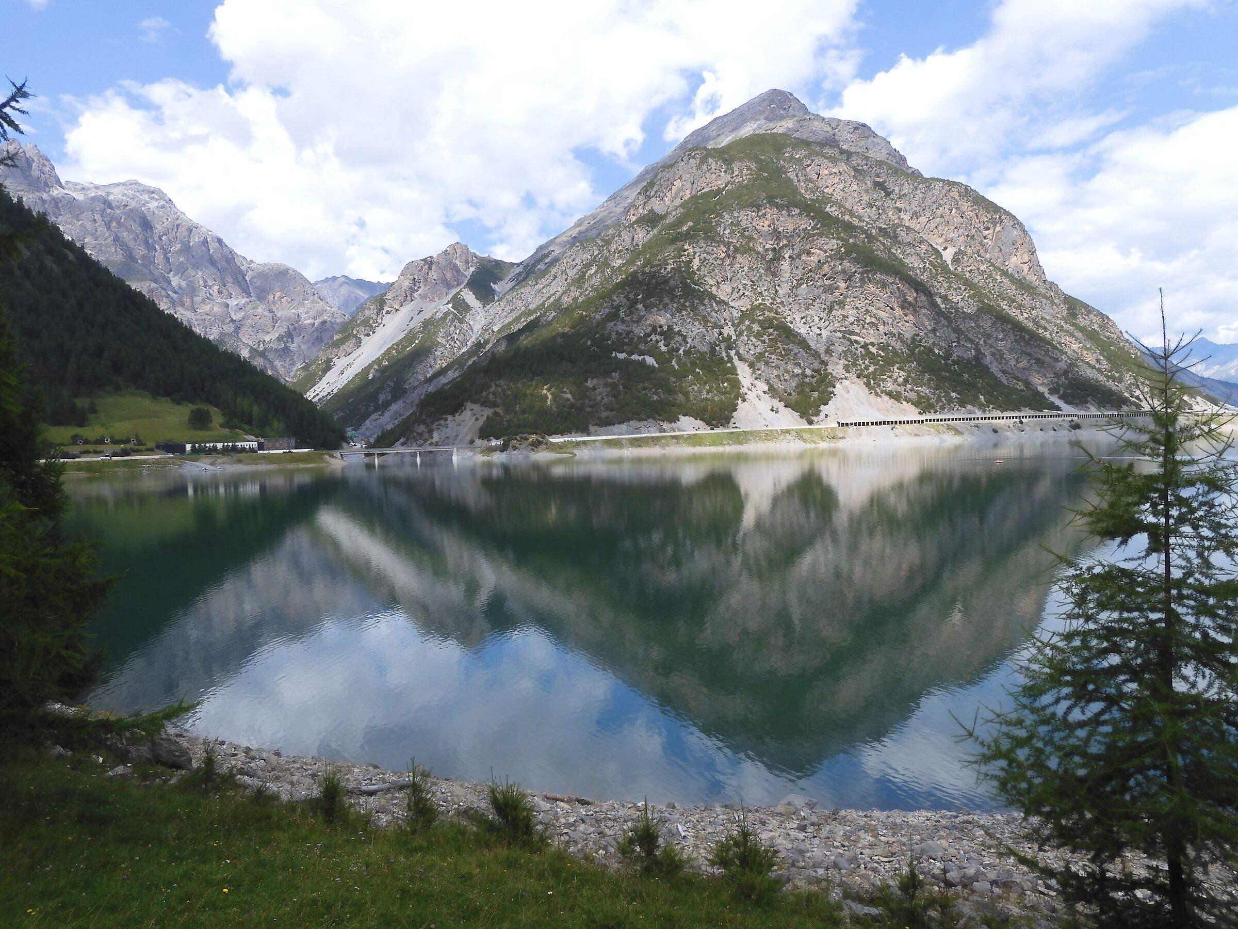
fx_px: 858
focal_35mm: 24
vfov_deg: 56.8
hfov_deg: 71.6
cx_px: 619
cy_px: 464
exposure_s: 1/800
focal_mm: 4.3
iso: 100
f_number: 3.4
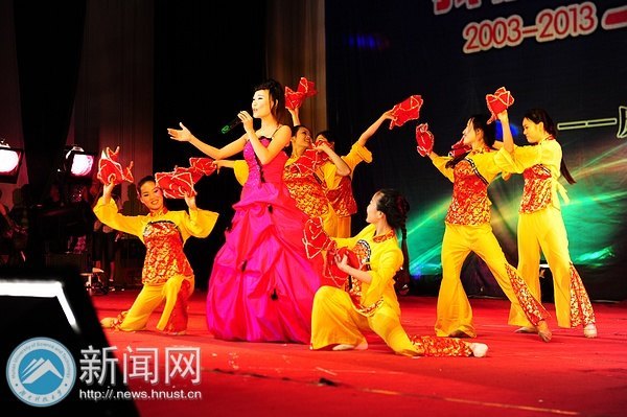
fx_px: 1218
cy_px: 208
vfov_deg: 19.4
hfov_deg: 28.9
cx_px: 314
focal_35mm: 70
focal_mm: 70
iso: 1600
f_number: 3.2
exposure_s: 1/400
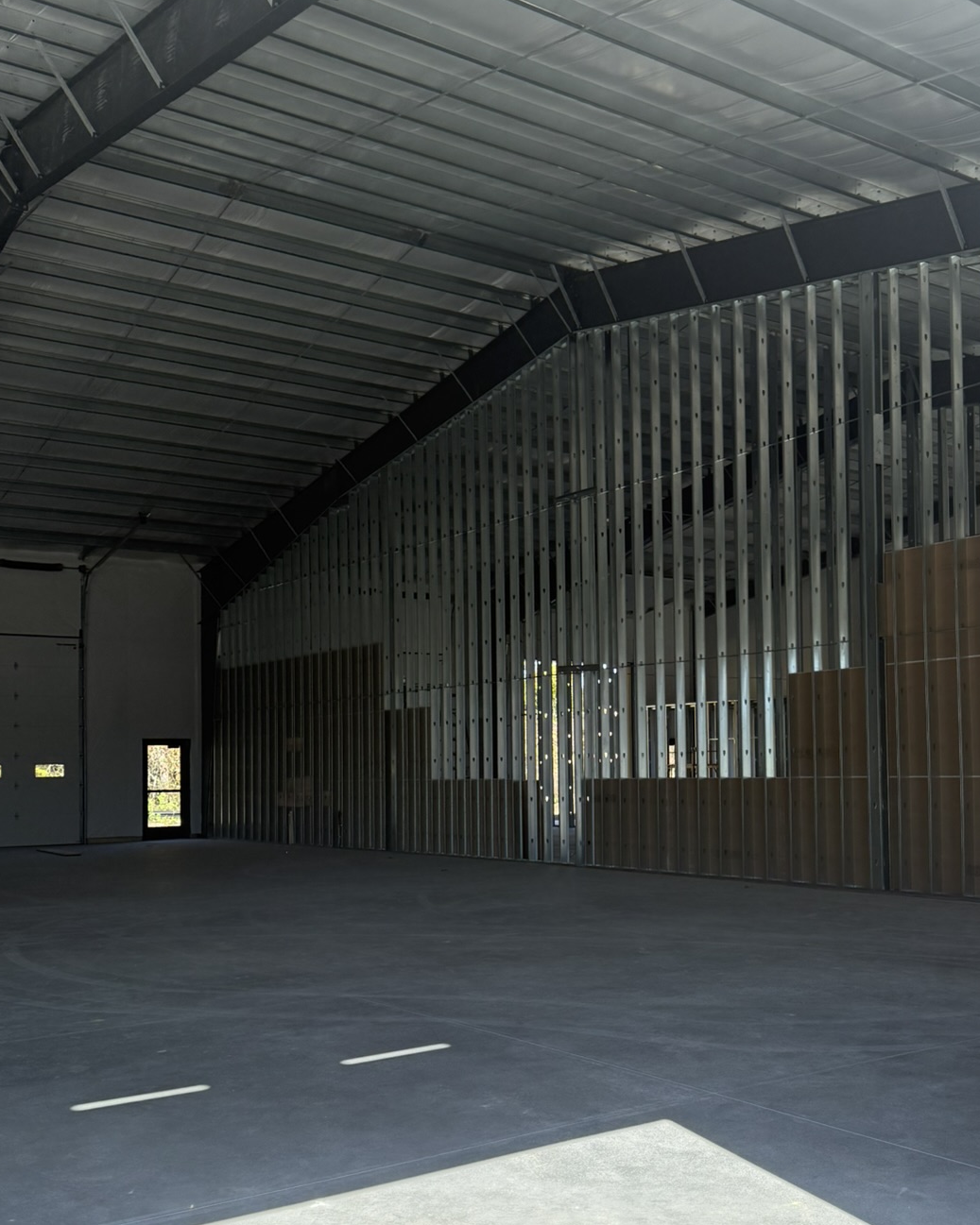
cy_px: 707
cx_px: 643
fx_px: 1342
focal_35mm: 37
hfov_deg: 39.7
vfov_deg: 48.9
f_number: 1.78
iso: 100
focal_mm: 6.76
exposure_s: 1/1585
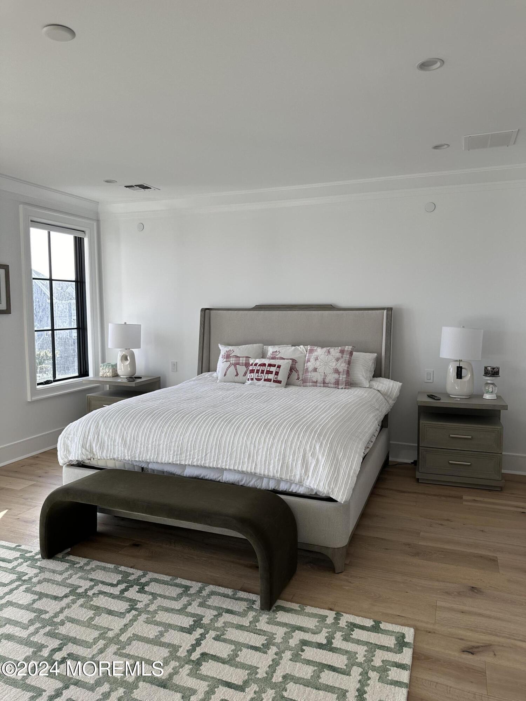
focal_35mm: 24
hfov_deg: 56.8
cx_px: 263
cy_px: 350
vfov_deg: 71.6
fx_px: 486
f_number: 1.78
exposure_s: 1/352
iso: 80
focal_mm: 6.86
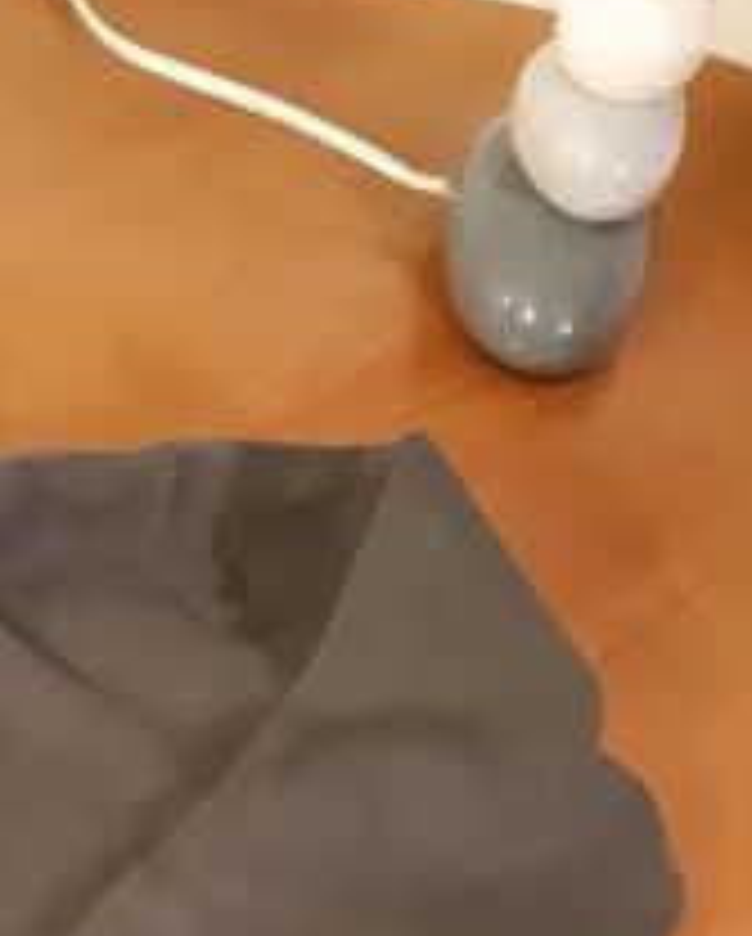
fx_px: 2165
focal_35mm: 78
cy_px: 1341
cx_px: -221
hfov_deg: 18.4
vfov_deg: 21.2
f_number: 1.7
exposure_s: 1/20
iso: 640
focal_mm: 3.92
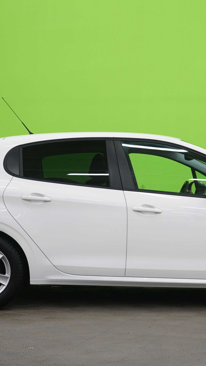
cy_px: 183
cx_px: 147
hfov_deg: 16.3
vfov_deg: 28.6
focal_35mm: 74
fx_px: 719
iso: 400
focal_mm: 47
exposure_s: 1/10
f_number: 4.5
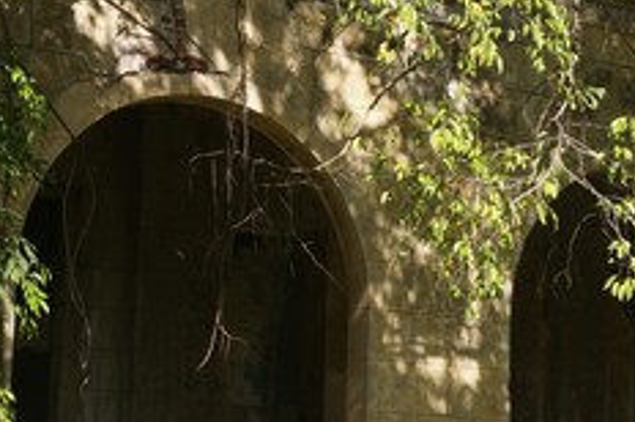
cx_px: 265
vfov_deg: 14.7
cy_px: 216
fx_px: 1638
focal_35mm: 93
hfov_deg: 21.9
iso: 100
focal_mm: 18
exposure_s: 1/200
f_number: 7.1
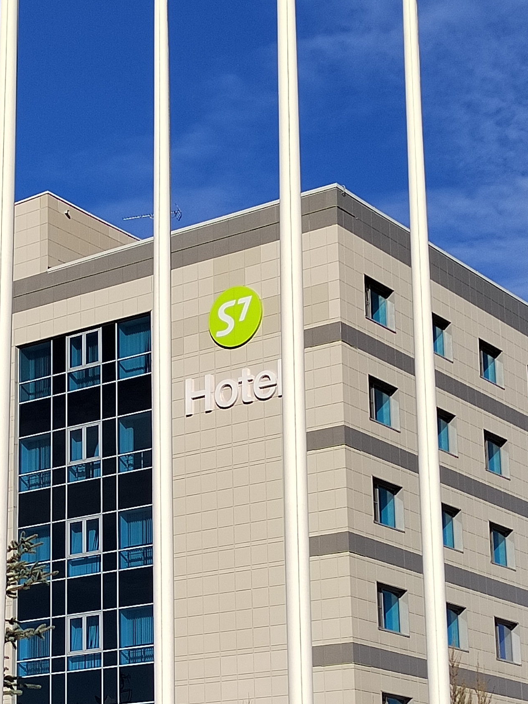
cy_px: 489
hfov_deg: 17.3
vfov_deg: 22.9
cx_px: 118
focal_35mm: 85
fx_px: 1728
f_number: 1.9
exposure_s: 1/2644
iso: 188
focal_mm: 5.52
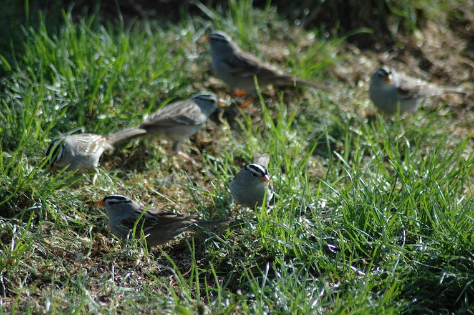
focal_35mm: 450
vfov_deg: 3.0
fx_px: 5919
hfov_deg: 4.6
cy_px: 158
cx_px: 237
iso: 200
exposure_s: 1/400
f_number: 5.6
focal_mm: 300
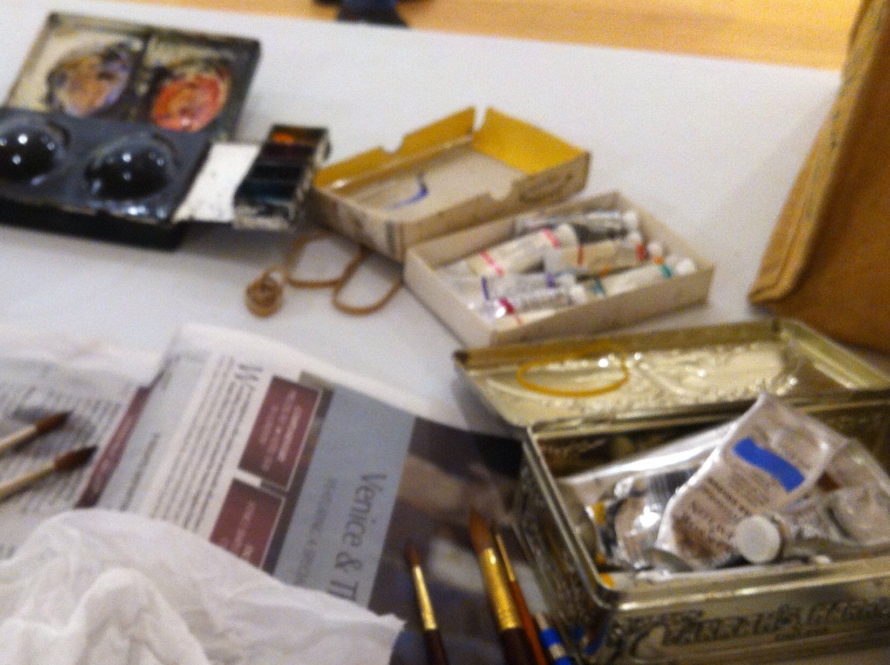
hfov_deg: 34.5
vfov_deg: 26.4
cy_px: 426
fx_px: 1412
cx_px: 256
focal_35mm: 55
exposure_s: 1/15
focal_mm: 3.85
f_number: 2.8
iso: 125
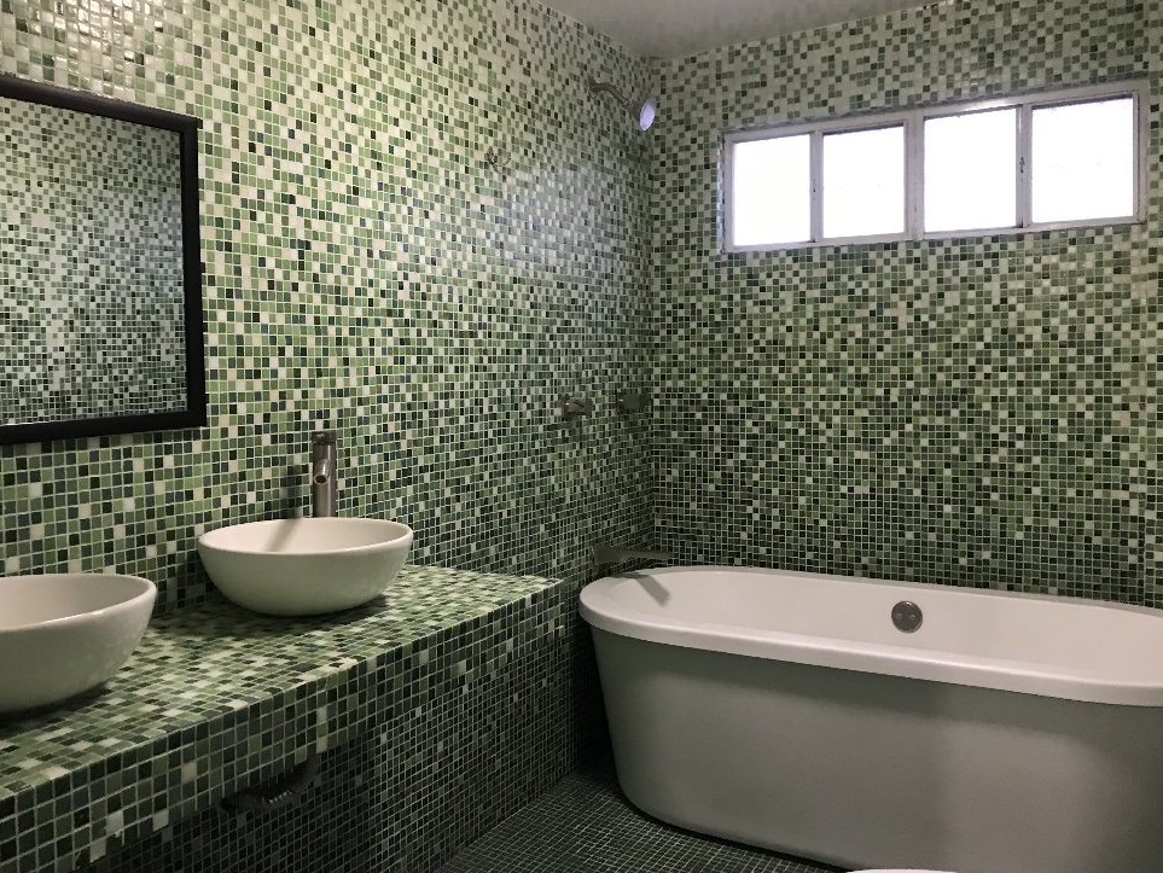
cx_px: 533
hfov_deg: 58.3
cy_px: 407
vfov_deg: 45.4
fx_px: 1042
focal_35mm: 31
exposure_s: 1/15
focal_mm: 3.99
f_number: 1.8
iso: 80
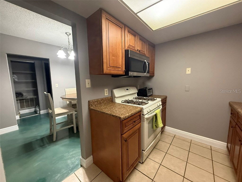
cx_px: 121
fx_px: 98
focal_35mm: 14
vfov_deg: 85.7
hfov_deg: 102.1
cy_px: 91
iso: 640
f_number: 2.2
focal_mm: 2.22
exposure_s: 1/60
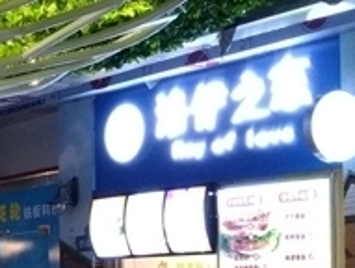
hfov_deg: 15.1
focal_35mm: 117
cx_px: -234
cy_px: 302
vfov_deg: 12.5
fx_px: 1202
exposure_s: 1/30
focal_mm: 3.79
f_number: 2
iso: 474
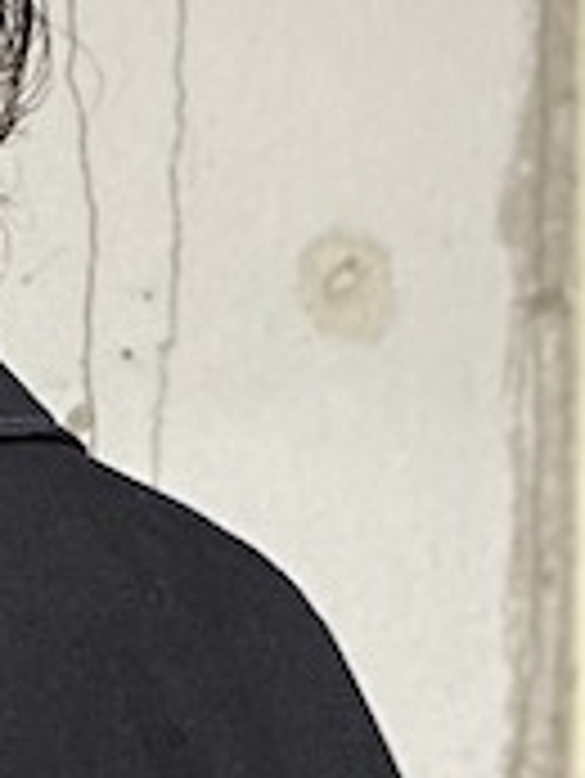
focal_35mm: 128
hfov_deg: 10.9
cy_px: 1810
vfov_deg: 12.4
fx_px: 2881
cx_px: -414
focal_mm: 4.25
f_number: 1.8
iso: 640
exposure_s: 1/30
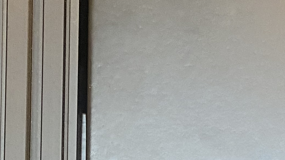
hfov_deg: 19.2
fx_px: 824
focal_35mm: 109
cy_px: 421
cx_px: 269
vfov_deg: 9.5
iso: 320
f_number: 1.8
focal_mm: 4.25
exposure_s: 1/33
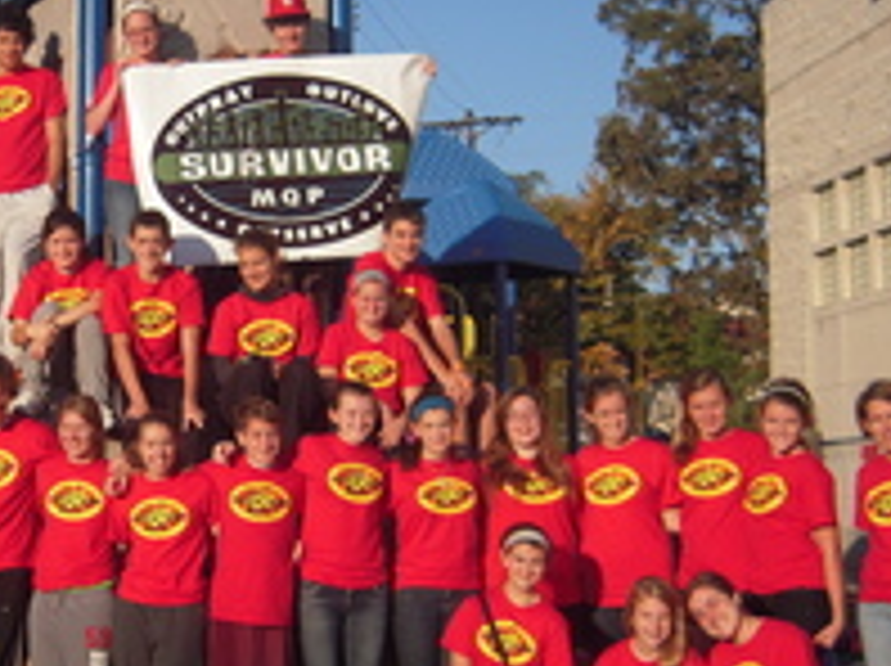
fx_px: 2082
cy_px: 389
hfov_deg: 23.7
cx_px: 137
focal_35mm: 81
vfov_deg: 18.2
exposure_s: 1/320
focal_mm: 7.3
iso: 100
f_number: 6.4
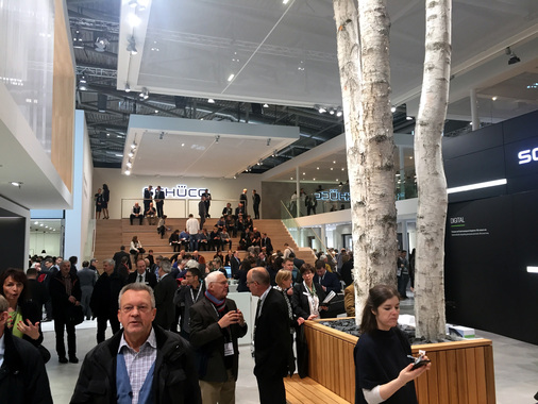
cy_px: 202
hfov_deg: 61.6
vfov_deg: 48.3
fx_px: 451
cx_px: 269
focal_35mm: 29
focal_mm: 4.15
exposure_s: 1/33
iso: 50
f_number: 2.2
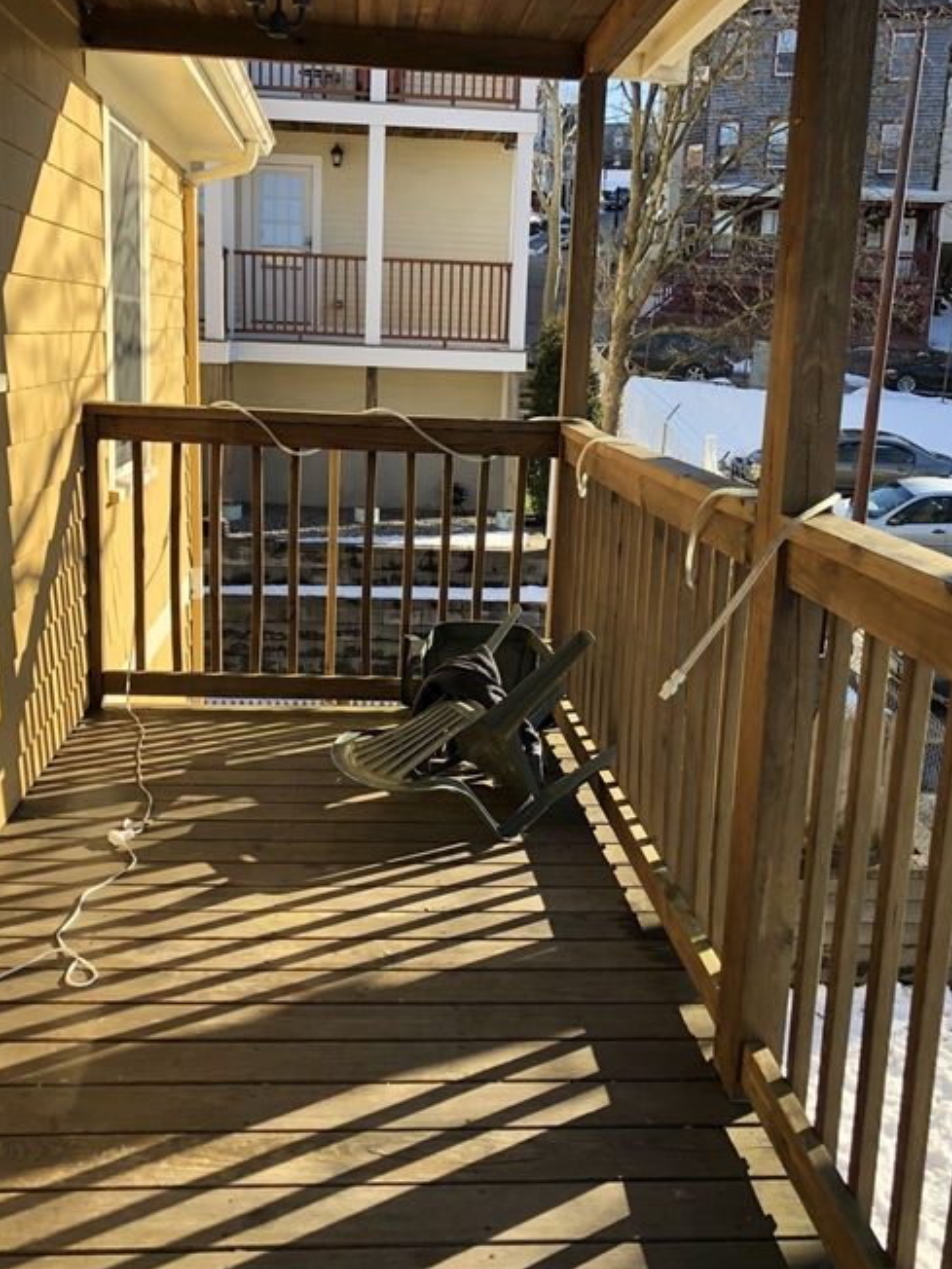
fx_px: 1210
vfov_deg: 55.3
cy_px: 615
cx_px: 461
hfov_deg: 42.9
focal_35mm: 33
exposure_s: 1/457
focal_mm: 4
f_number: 1.8
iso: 20
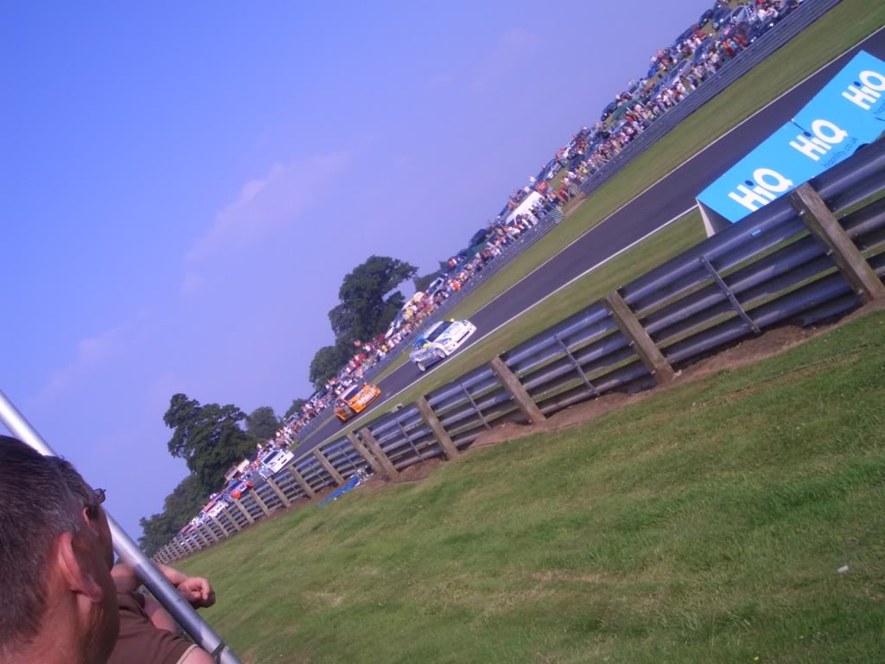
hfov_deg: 43.9
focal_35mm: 43
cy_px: 332
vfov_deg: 33.6
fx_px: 1099
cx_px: 442
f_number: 4.3
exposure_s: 1/500
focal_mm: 5.7
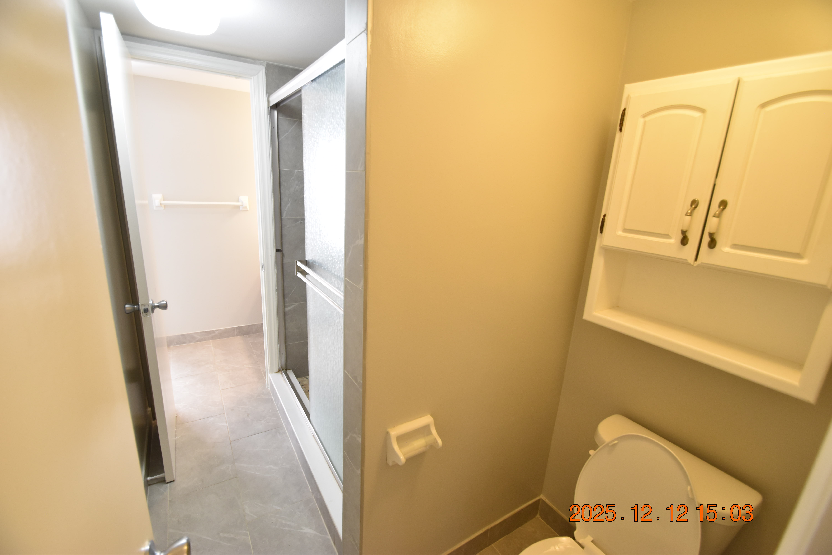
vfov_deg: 77.3
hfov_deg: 100.4
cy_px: 278
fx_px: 347
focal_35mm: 15
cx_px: 416
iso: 800
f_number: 3.5
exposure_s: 1/45
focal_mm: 10
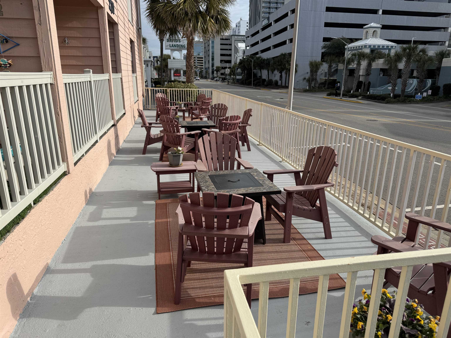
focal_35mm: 24
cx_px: 226
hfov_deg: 71.6
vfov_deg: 56.8
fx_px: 313
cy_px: 169
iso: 80
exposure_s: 1/4608
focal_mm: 6.76
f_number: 1.78
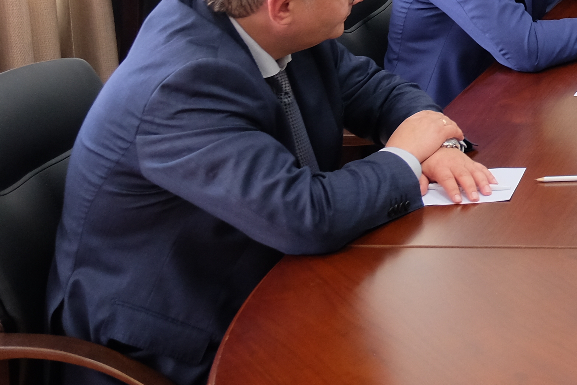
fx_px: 1602
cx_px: 883
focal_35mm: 100
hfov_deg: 18.0
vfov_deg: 13.0
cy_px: -181
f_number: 3.6
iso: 1000
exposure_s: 1/160
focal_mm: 21.3
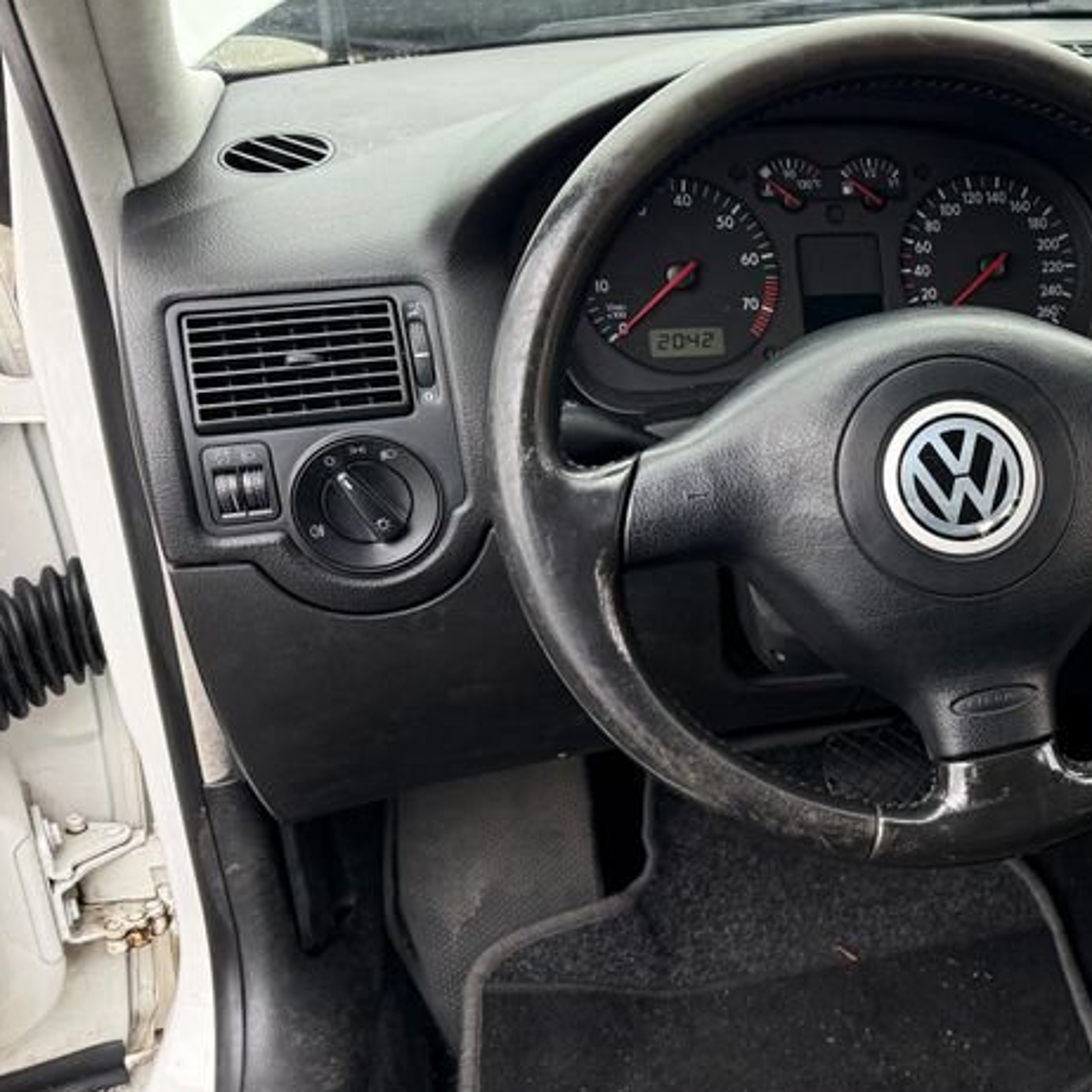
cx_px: 1201
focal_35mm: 47
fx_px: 1677
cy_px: 593
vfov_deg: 36.0
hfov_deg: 31.9
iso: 200
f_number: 1.78
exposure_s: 1/121
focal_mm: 6.76
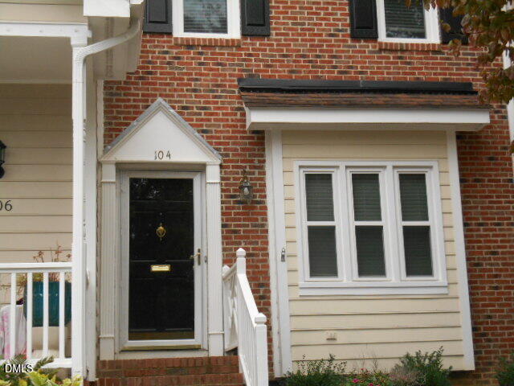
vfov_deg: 24.0
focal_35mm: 61
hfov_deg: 31.7
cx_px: 257
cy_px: 193
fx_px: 906
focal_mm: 10.9
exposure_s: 1/60
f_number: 4.4
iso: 360
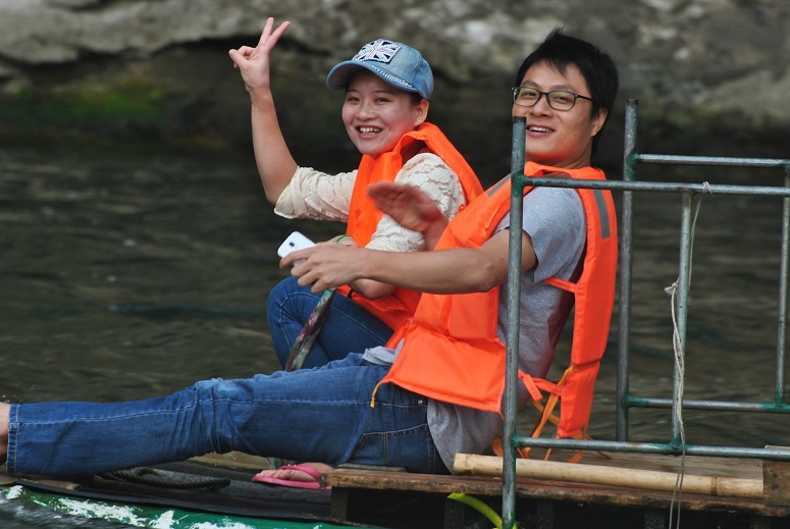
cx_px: 395
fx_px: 9888
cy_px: 264
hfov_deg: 4.6
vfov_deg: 3.1
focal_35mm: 450
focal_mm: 300
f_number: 10
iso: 200
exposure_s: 1/200
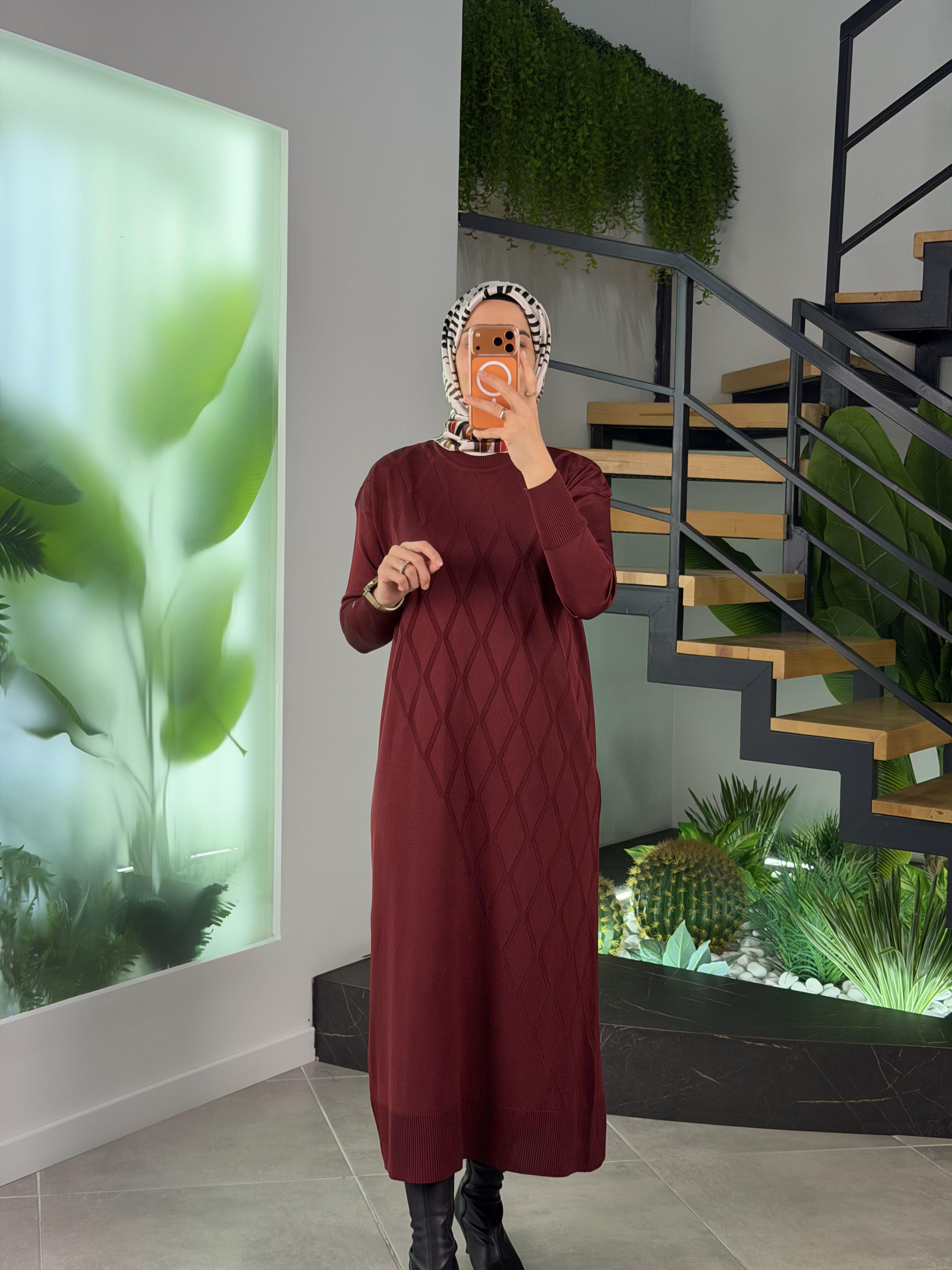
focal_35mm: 48
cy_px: 635
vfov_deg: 39.7
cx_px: 476
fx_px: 1760
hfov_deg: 30.3
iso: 80
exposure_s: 1/166
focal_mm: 6.76
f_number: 1.78
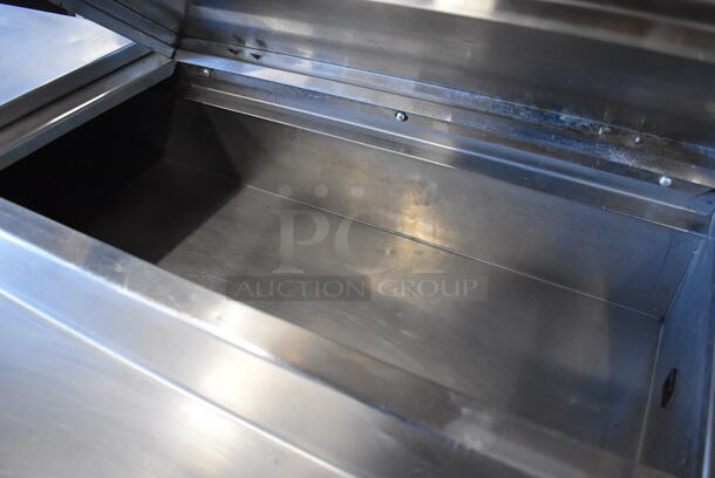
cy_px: 239
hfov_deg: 67.3
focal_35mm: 27
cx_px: 358
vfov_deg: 48.0
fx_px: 537
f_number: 3.5
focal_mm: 18
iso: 3600
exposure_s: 1/125
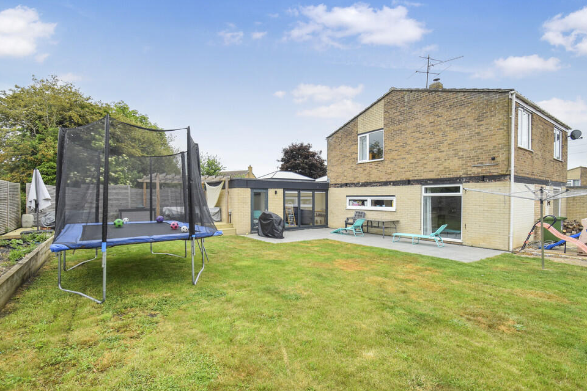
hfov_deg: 96.7
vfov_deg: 73.7
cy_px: 187
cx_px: 297
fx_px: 261
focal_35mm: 16
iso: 200
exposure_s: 1/250
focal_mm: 10
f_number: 6.3
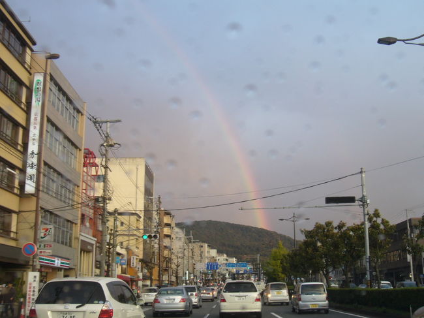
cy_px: 159
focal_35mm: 45
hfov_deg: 42.1
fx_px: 551
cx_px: 212
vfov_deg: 32.2
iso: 80
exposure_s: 1/40
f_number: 3.2
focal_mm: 7.5
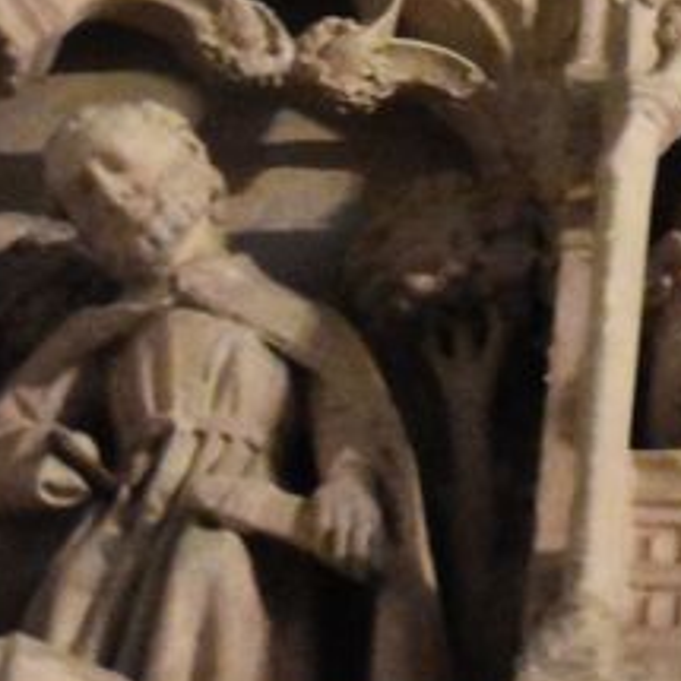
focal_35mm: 343
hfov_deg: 5.0
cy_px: 57
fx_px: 7636
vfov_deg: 5.1
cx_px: 1577
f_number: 5.6
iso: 12800
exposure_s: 1/30
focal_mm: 55
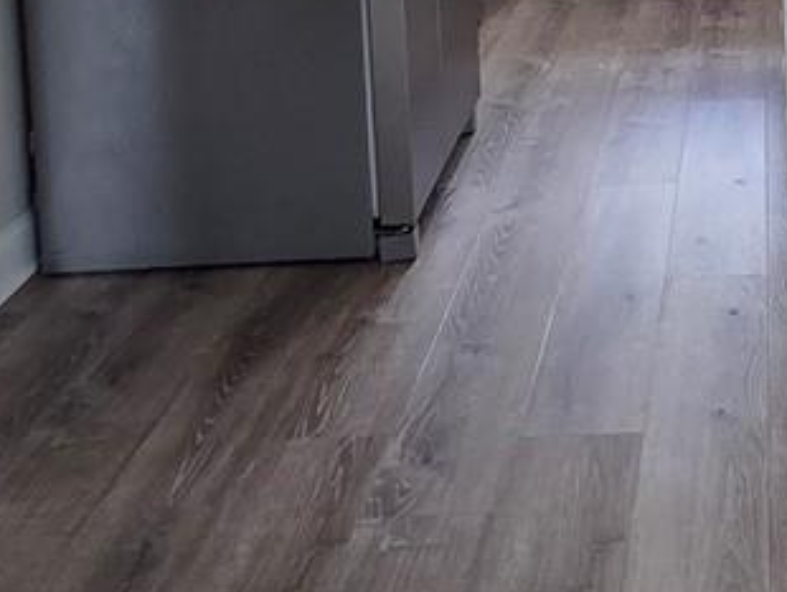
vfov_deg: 19.6
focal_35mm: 67
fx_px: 1524
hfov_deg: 27.0
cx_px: 823
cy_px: -254
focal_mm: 2.2
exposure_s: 1/120
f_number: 2.2
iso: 125
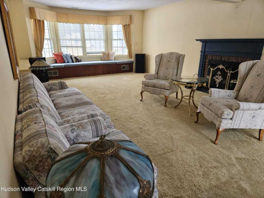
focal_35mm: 23
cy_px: 99
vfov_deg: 58.9
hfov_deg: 73.9
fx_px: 175
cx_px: 132
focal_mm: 5.4
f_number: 1.8
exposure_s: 1/120
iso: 640
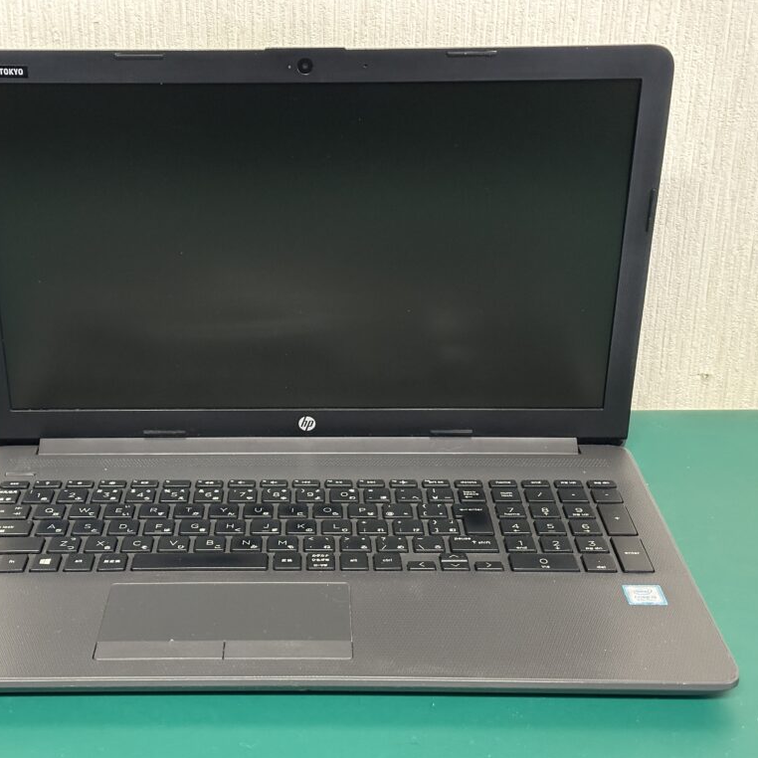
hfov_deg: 29.9
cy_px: 379
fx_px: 1412
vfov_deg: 30.0
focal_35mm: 57
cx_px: 293
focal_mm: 6.86
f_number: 1.78
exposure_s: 1/25
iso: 640
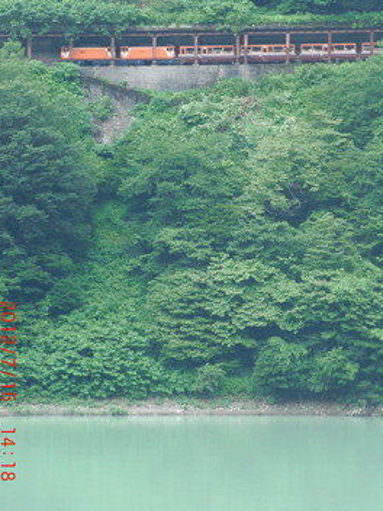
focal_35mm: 237
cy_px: 194
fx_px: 3496
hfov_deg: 6.3
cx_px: 203
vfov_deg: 8.4
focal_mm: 32.1
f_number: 4.5
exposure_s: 1/125
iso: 100
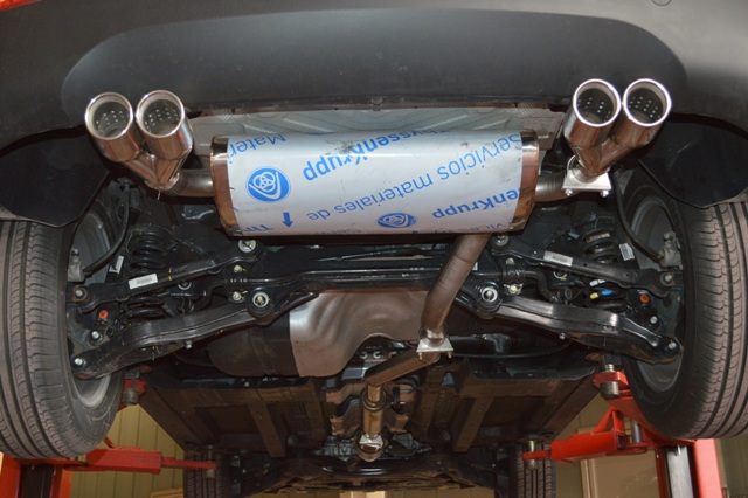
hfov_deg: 45.0
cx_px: 374
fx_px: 903
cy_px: 249
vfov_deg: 30.8
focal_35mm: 44
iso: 800
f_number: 4.5
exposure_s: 1/30
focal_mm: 29
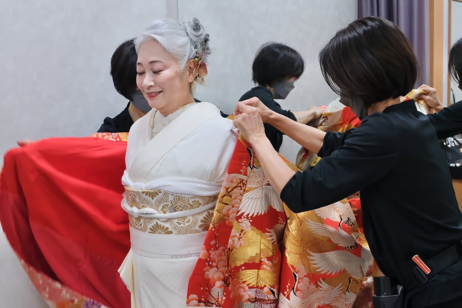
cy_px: 154
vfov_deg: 29.9
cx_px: 231
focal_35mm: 45
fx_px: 577
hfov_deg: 43.6
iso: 3200
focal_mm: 30.1
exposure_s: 1/125
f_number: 7.1
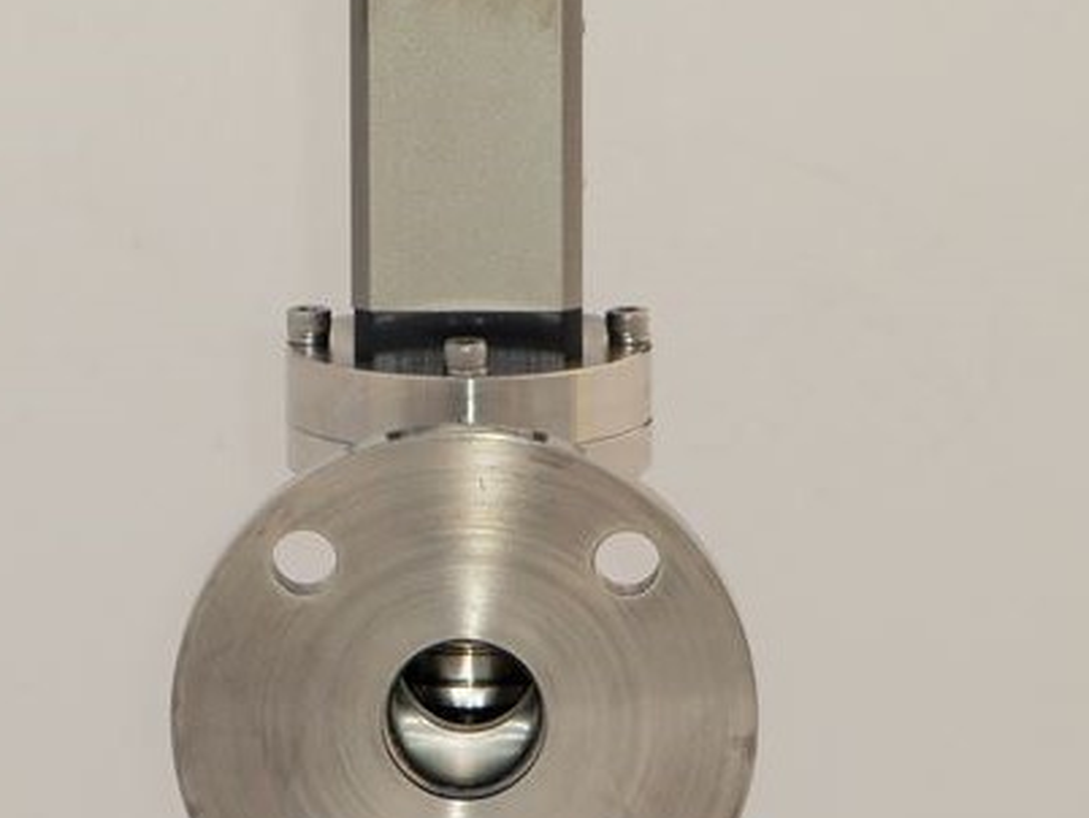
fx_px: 9790
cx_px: 467
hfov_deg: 6.4
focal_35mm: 311
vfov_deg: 4.8
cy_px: 498
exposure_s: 1/400
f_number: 5.2
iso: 64
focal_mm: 35.7
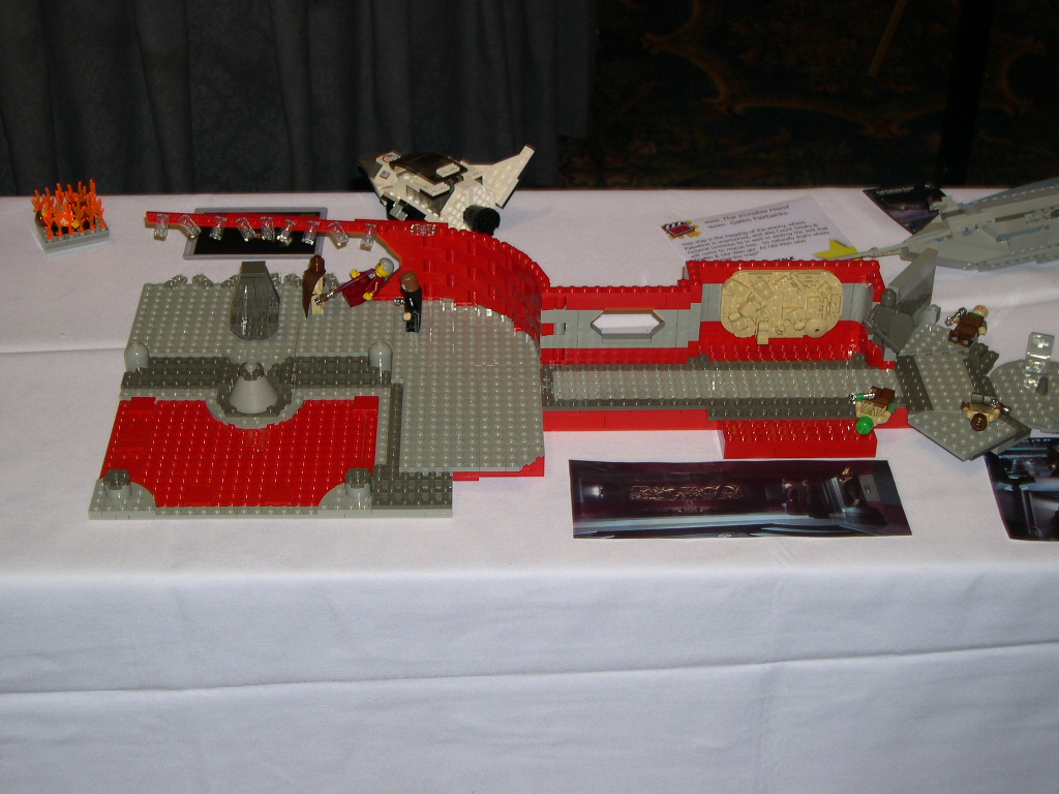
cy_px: 397
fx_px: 1744
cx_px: 530
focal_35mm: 57
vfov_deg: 25.7
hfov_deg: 33.8
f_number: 3.4
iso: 100
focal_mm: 12.2
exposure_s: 1/60
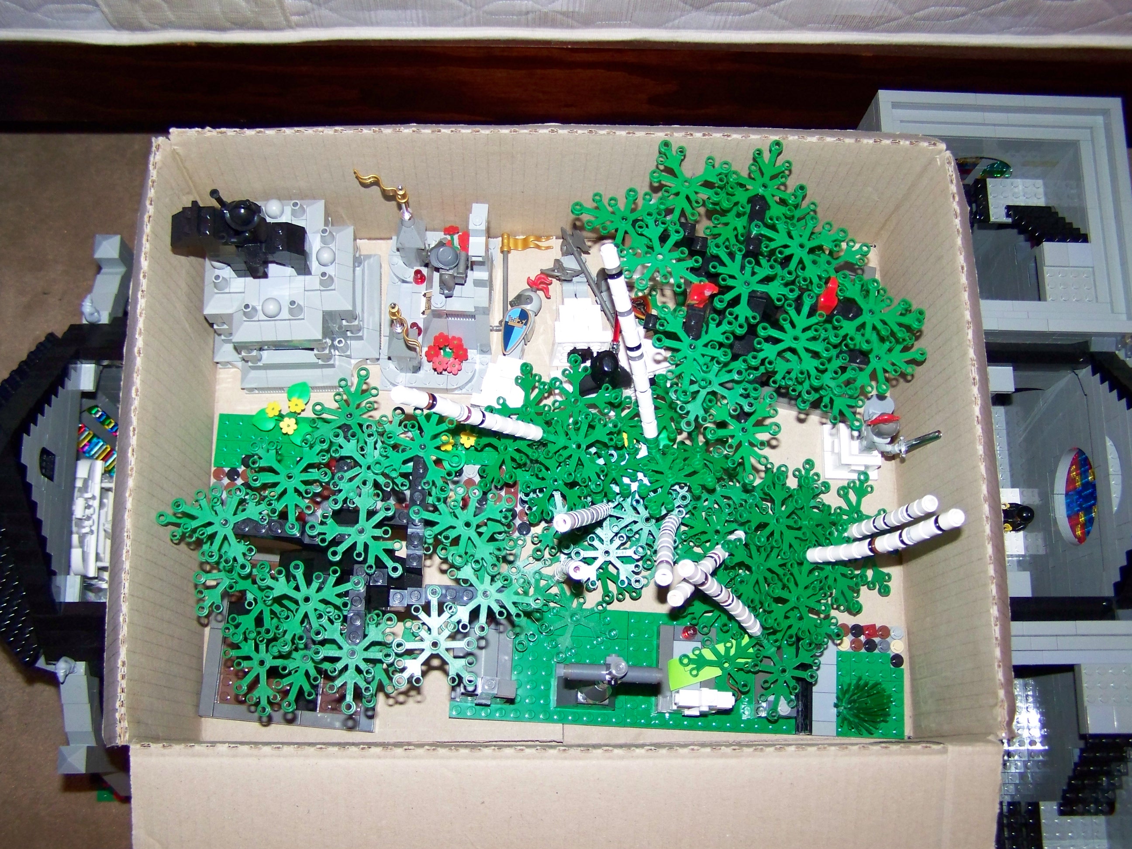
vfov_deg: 37.7
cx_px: 566
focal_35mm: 38
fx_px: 1243
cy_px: 424
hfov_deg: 49.0
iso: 200
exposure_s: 1/30
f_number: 2.8
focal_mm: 6.3
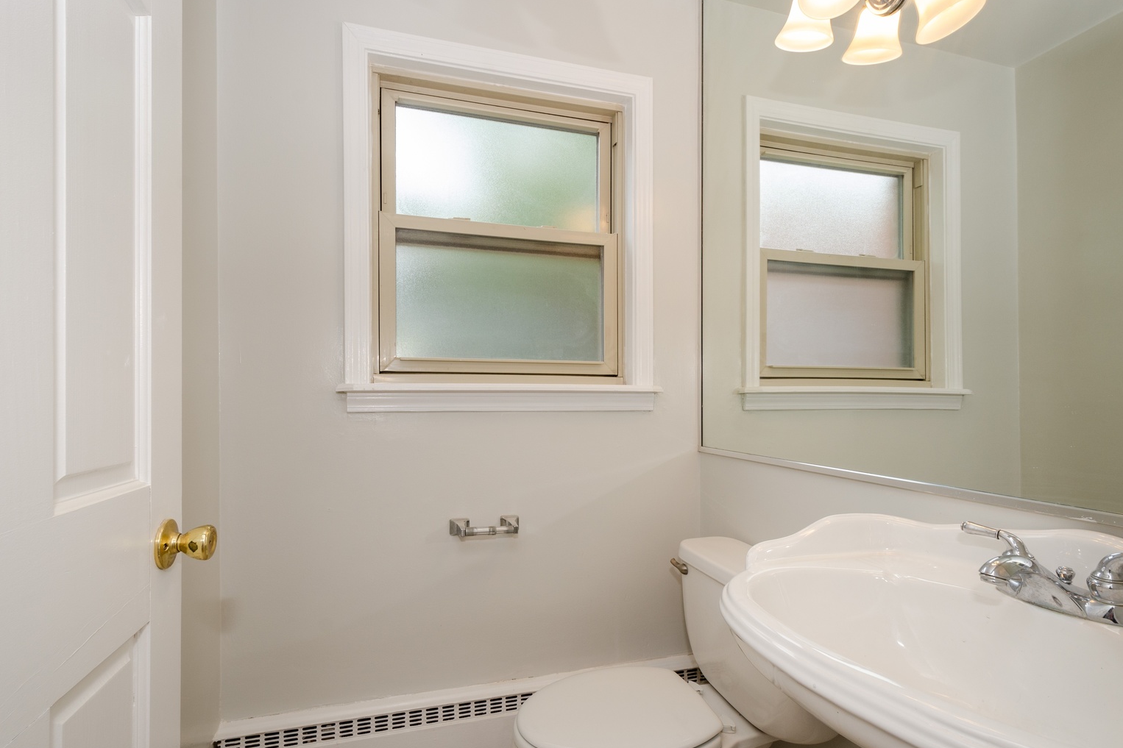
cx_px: 547
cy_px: 376
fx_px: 499
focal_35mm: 16
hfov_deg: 96.7
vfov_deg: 73.7
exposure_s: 1/25
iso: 250
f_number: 9
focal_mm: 10
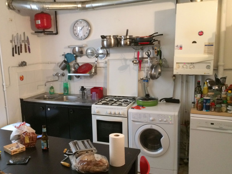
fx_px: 241
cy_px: 94
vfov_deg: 39.6
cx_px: 96
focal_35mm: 36
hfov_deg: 51.1
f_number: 2.2
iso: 320
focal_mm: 4.15
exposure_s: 1/17
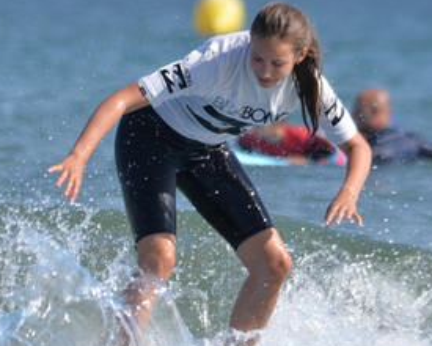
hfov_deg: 1.9
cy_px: 211
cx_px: 154
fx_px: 13374
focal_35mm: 1046
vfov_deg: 1.5
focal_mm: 500
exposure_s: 1/800
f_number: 9
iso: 400
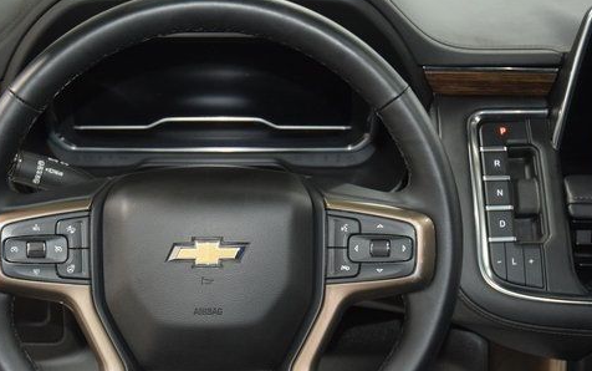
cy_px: 240
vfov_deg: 20.4
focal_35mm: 64
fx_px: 1028
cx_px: 204
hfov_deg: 31.9
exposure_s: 1/50
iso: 2800
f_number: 4
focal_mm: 31
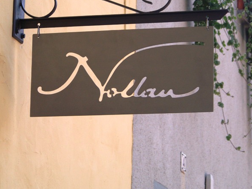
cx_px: 122
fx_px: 1464
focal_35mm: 201
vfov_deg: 7.4
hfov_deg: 9.8
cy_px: 74
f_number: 3.2
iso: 70
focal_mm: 24
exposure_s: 1/400
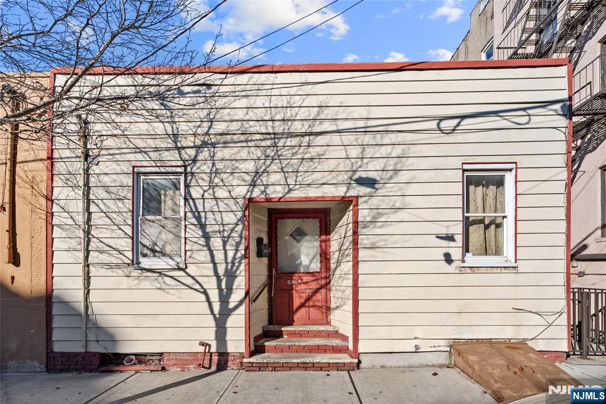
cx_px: 303
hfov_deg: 96.7
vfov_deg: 73.8
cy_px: 202
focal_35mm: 16
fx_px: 269
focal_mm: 16
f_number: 8
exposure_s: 1/125
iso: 100
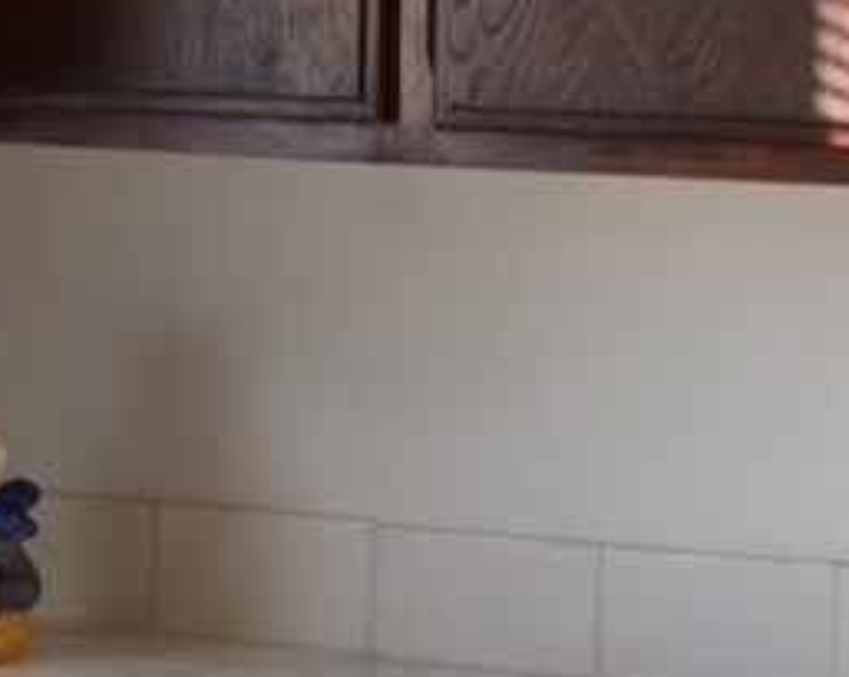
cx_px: 535
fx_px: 5622
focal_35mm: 224
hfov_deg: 8.6
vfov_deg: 6.9
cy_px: 710
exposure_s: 1/60
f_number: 10
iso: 400
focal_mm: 40
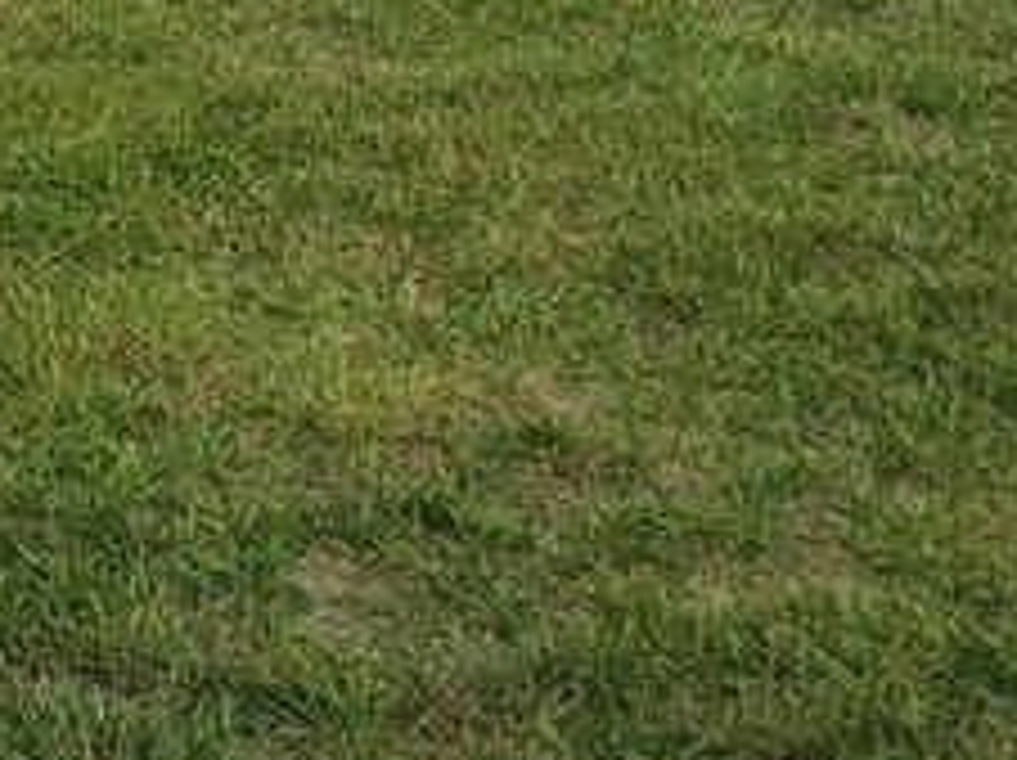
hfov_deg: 14.8
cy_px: -899
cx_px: -738
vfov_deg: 11.0
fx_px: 3463
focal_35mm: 118
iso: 40
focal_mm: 5.4
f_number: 1.8
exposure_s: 1/582
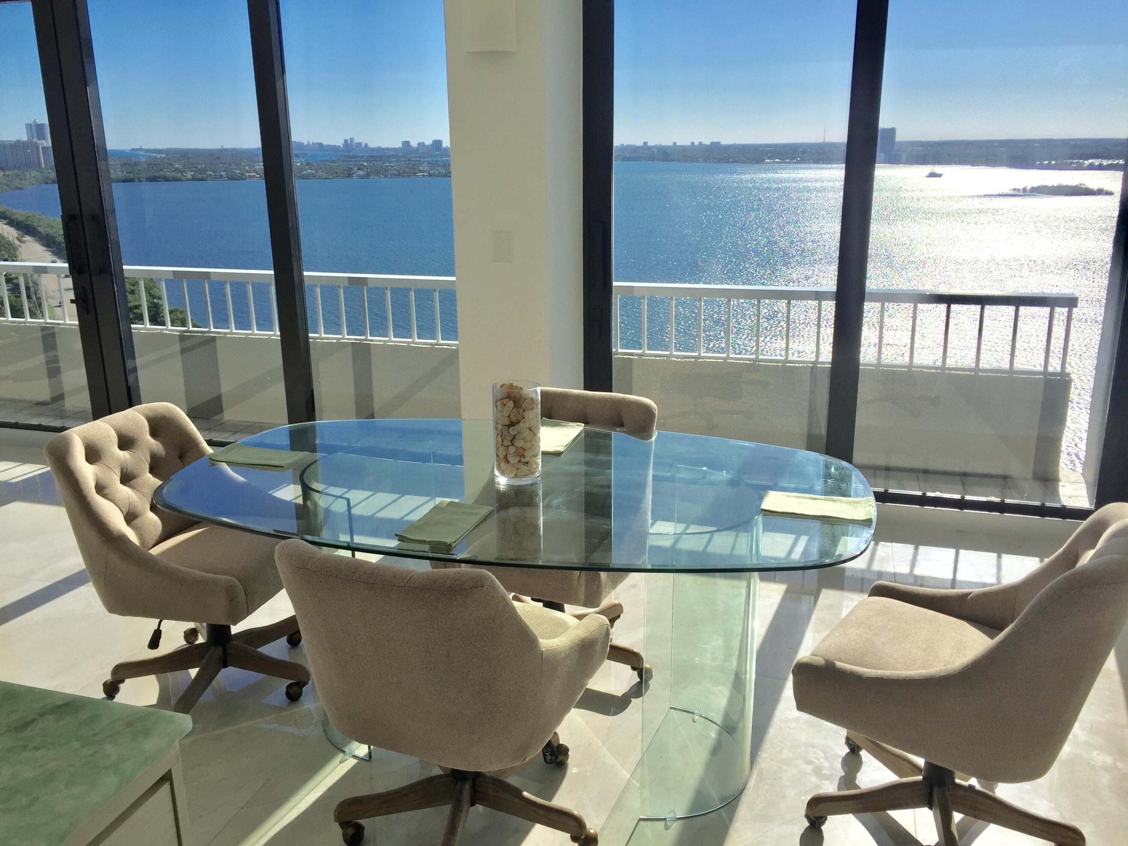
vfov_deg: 48.2
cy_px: 423
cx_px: 564
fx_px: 945
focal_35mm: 29
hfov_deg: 61.7
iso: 32
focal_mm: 4.15
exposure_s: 1/1647
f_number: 2.2
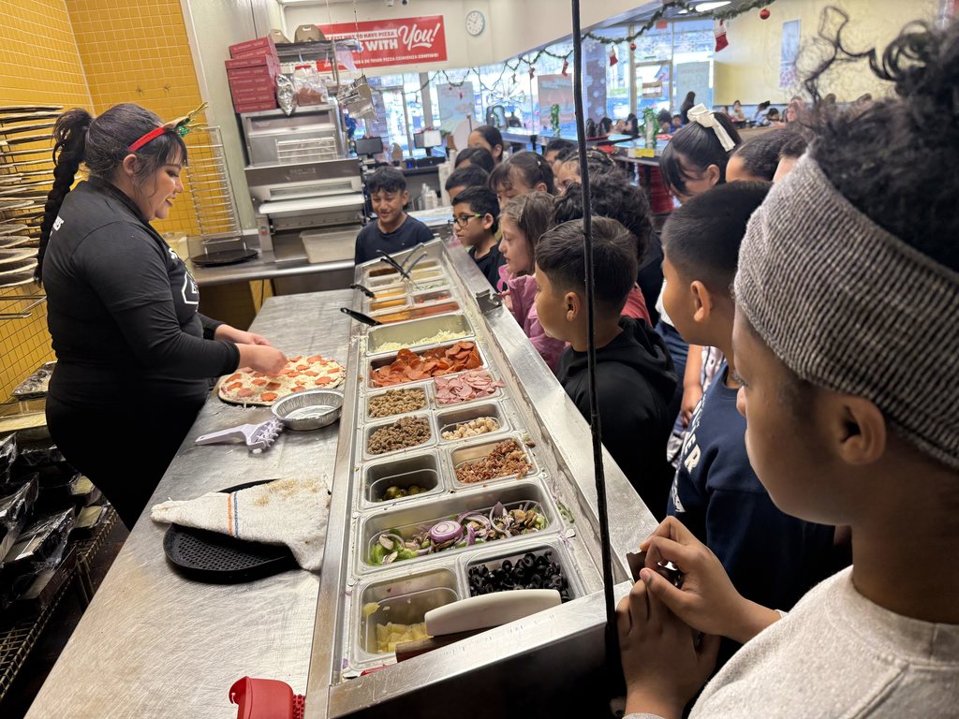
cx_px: 480
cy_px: 360
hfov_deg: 71.6
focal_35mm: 24
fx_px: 665
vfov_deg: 56.8
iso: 200
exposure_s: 1/120
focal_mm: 6.76
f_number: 1.78
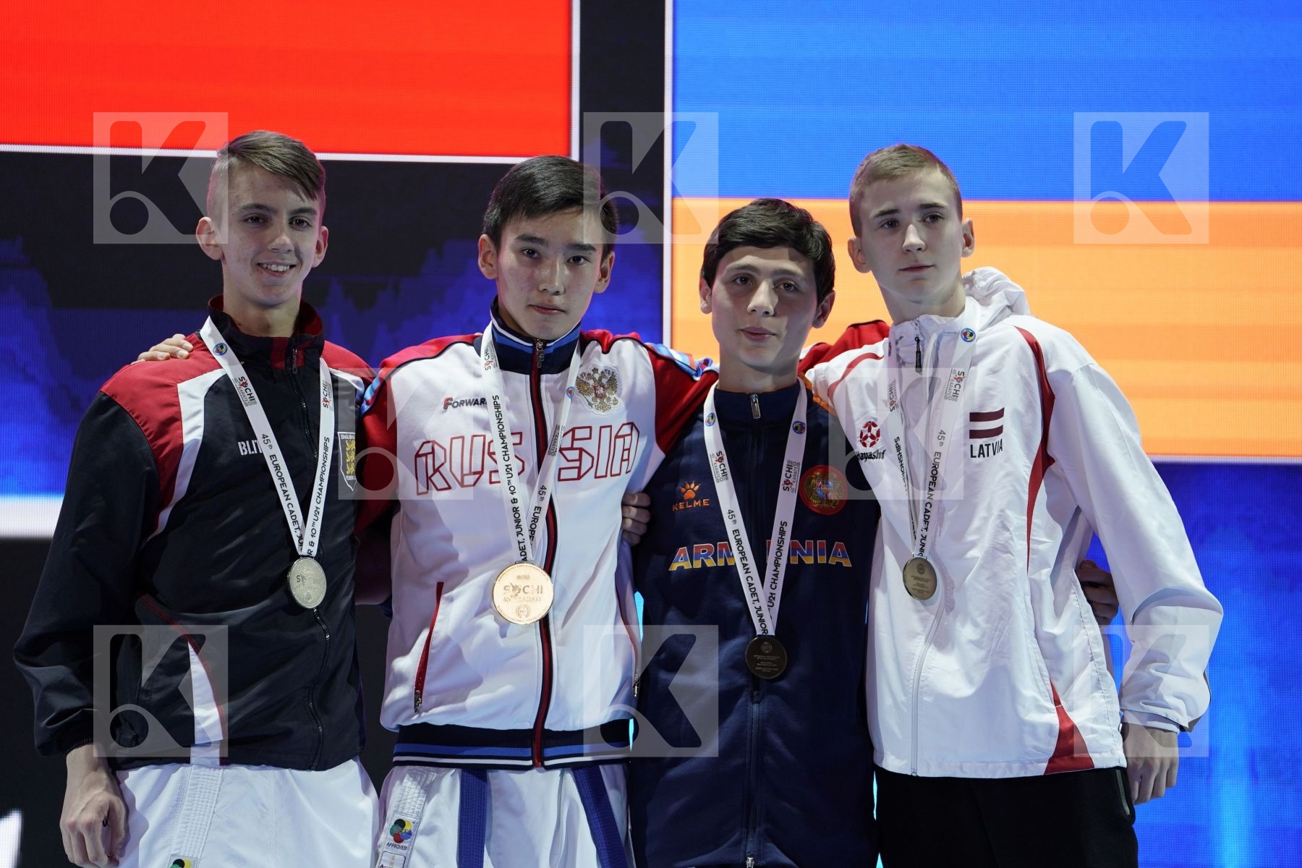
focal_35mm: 187
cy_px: 434
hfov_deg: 11.0
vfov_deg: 7.3
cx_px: 651
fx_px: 6763
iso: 400
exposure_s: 1/250
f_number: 2.8
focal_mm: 187
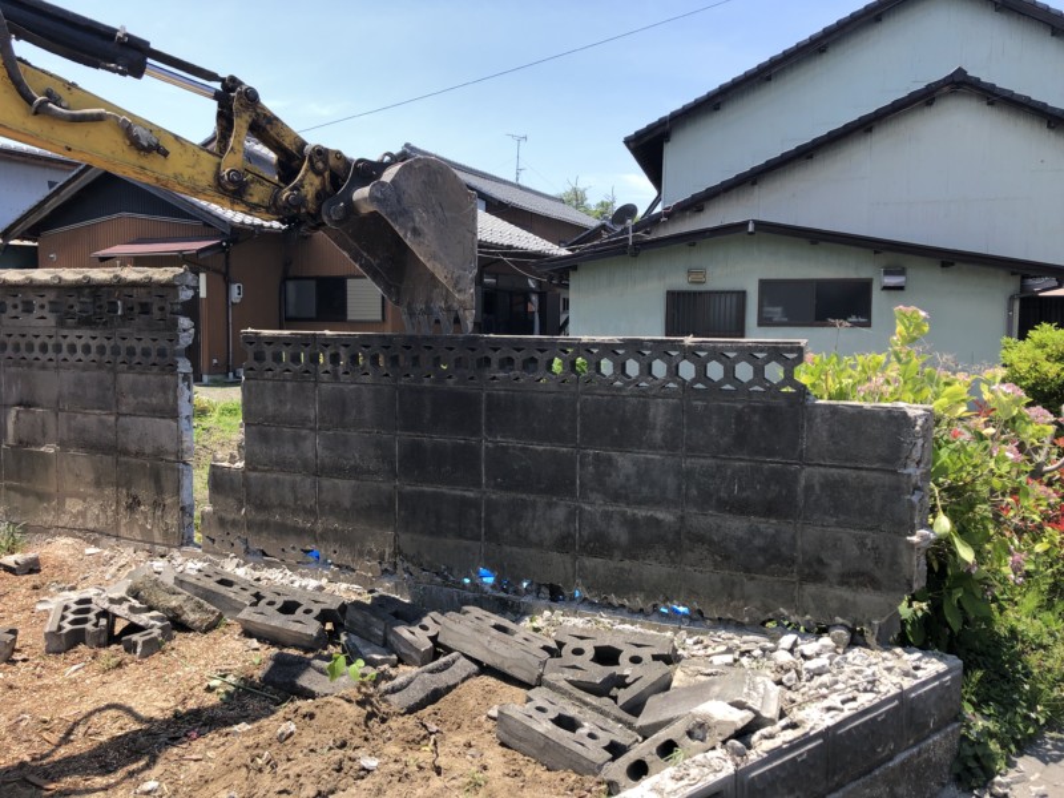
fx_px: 861
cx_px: 532
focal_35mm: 28
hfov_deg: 63.4
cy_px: 399
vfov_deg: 49.7
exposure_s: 1/827
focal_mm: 3.99
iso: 20
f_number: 1.8
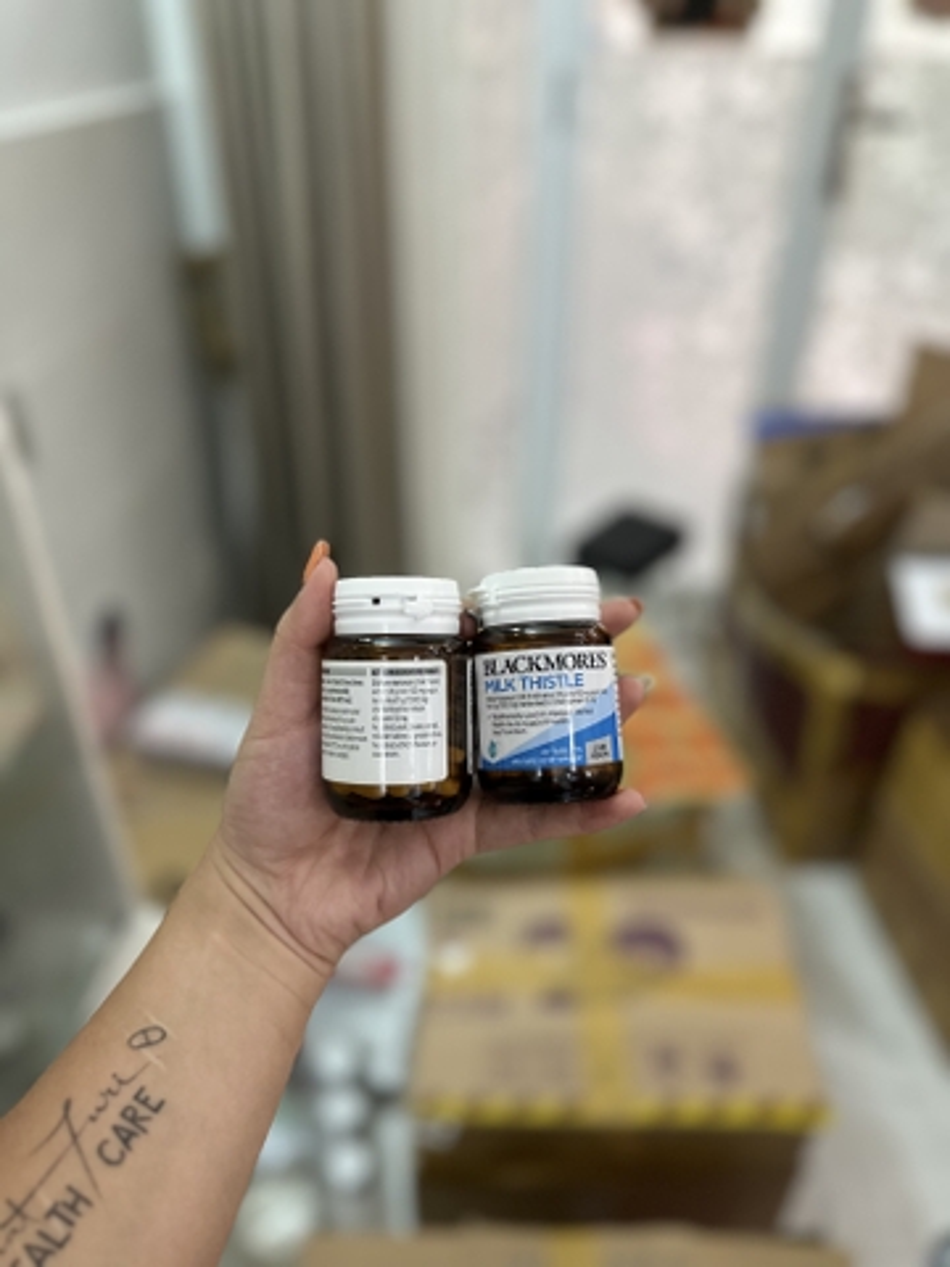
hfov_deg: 56.8
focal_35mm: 24
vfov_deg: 71.6
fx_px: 878
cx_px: 475
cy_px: 634
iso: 250
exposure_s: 1/50
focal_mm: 6.86
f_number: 1.78
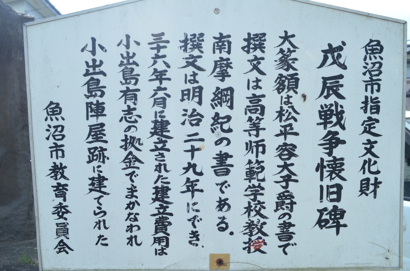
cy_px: 136
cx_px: 205
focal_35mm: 27
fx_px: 307
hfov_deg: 67.5
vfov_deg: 47.7
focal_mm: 18
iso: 200
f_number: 8
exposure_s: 1/250
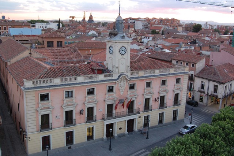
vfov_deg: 34.2
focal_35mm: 39
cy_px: 78
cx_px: 117
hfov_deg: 49.6
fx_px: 253
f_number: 14
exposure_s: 1/1.3
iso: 200
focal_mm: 26
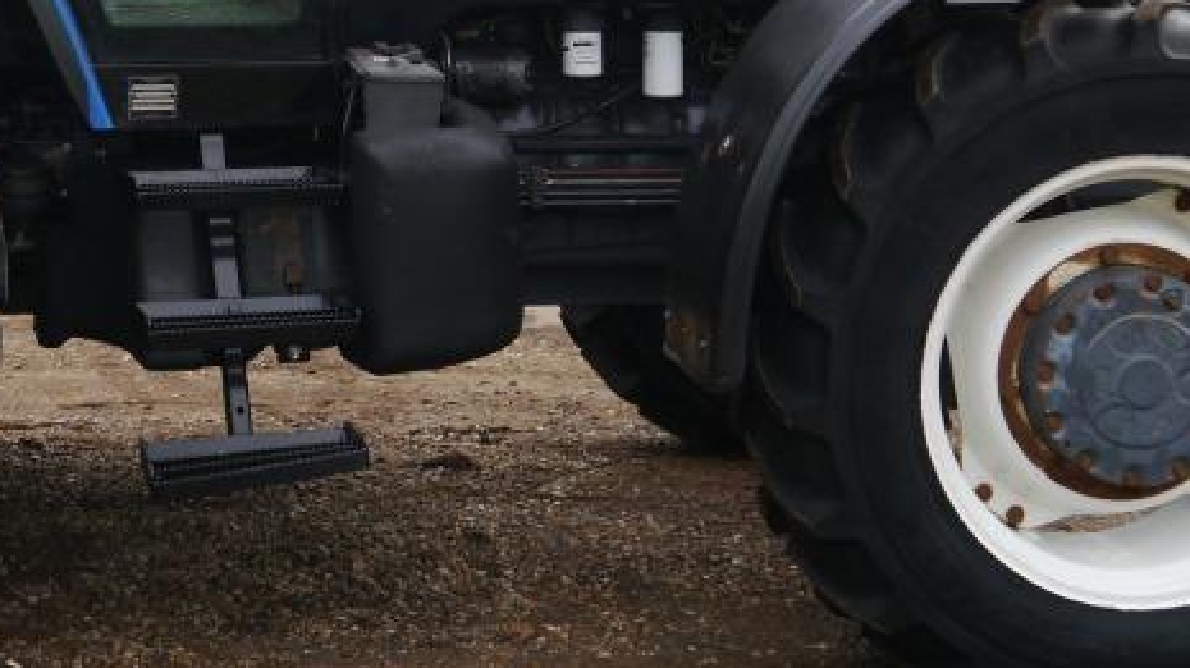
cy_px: -61
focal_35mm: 72
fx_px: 2271
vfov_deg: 16.3
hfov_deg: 28.6
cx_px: 210
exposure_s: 1/125
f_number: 4.5
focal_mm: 15
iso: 160
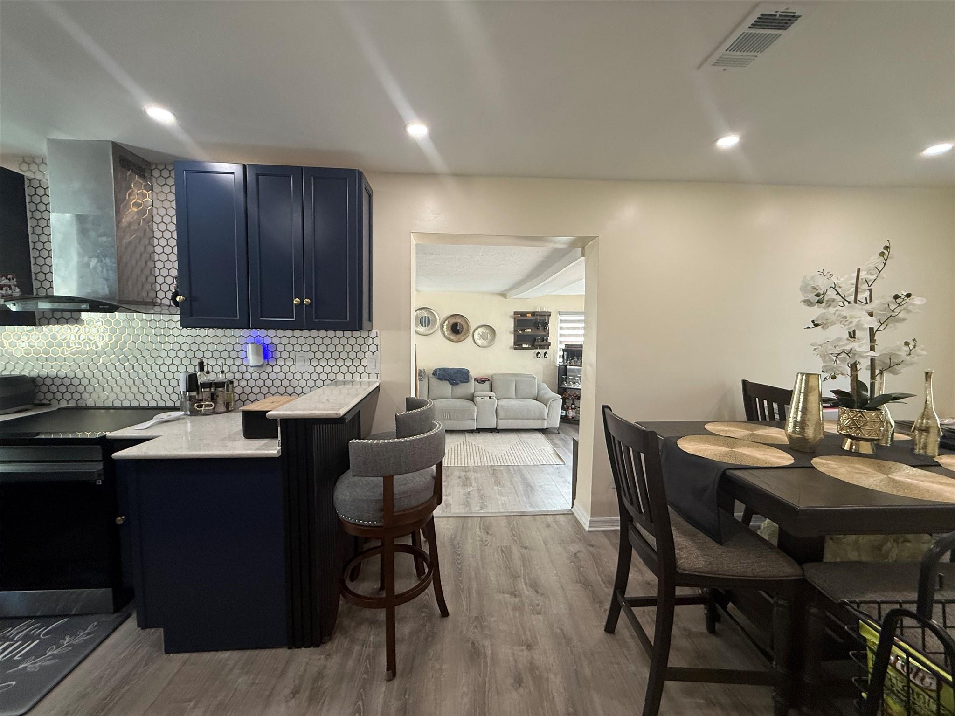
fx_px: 386
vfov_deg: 85.7
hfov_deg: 102.1
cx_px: 478
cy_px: 358
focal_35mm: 14
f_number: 2.2
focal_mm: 2.22
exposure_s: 1/60
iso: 250
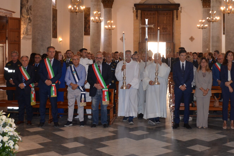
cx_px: 138
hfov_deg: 38.1
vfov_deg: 25.8
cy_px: 51
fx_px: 338
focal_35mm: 52
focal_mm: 18
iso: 400
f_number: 3.5
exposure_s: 1/60
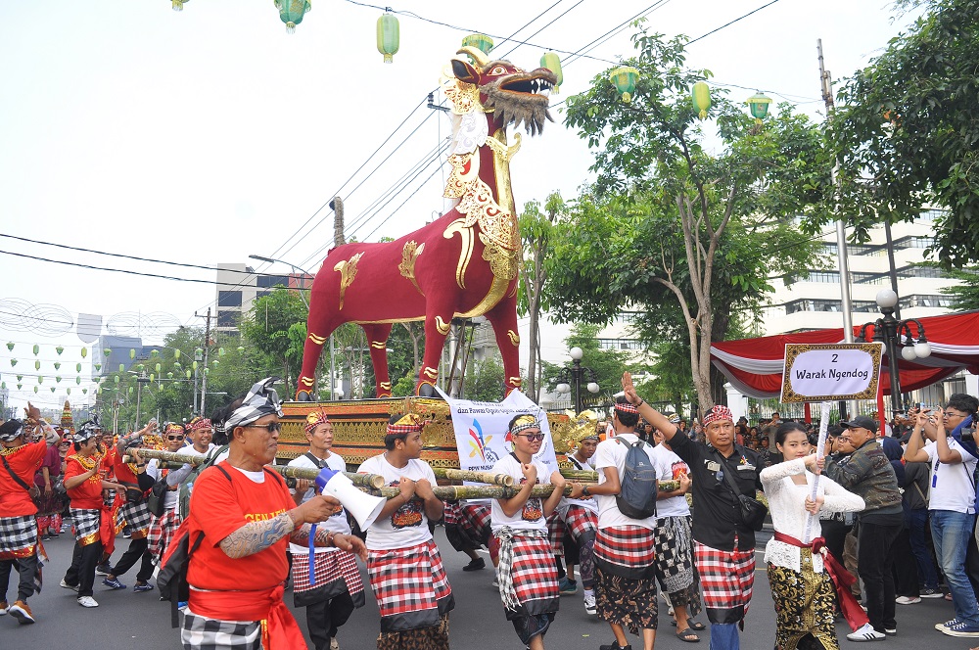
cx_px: 490
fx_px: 733
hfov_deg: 67.4
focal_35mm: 27
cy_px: 325
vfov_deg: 47.8
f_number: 7.1
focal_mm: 18
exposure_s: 1/200
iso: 250
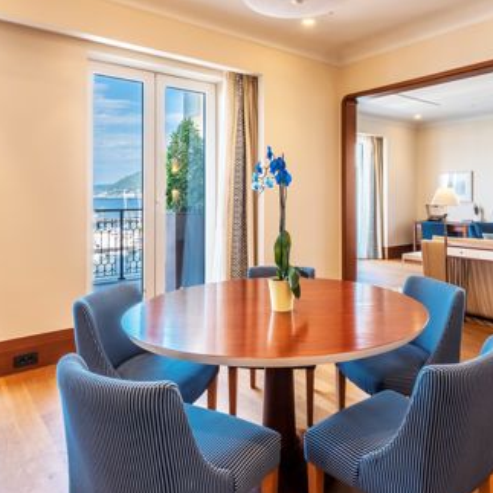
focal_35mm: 26
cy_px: 186
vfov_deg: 60.2
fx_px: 419
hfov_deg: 60.3
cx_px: 301
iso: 50
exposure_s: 1/20
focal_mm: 14
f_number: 10
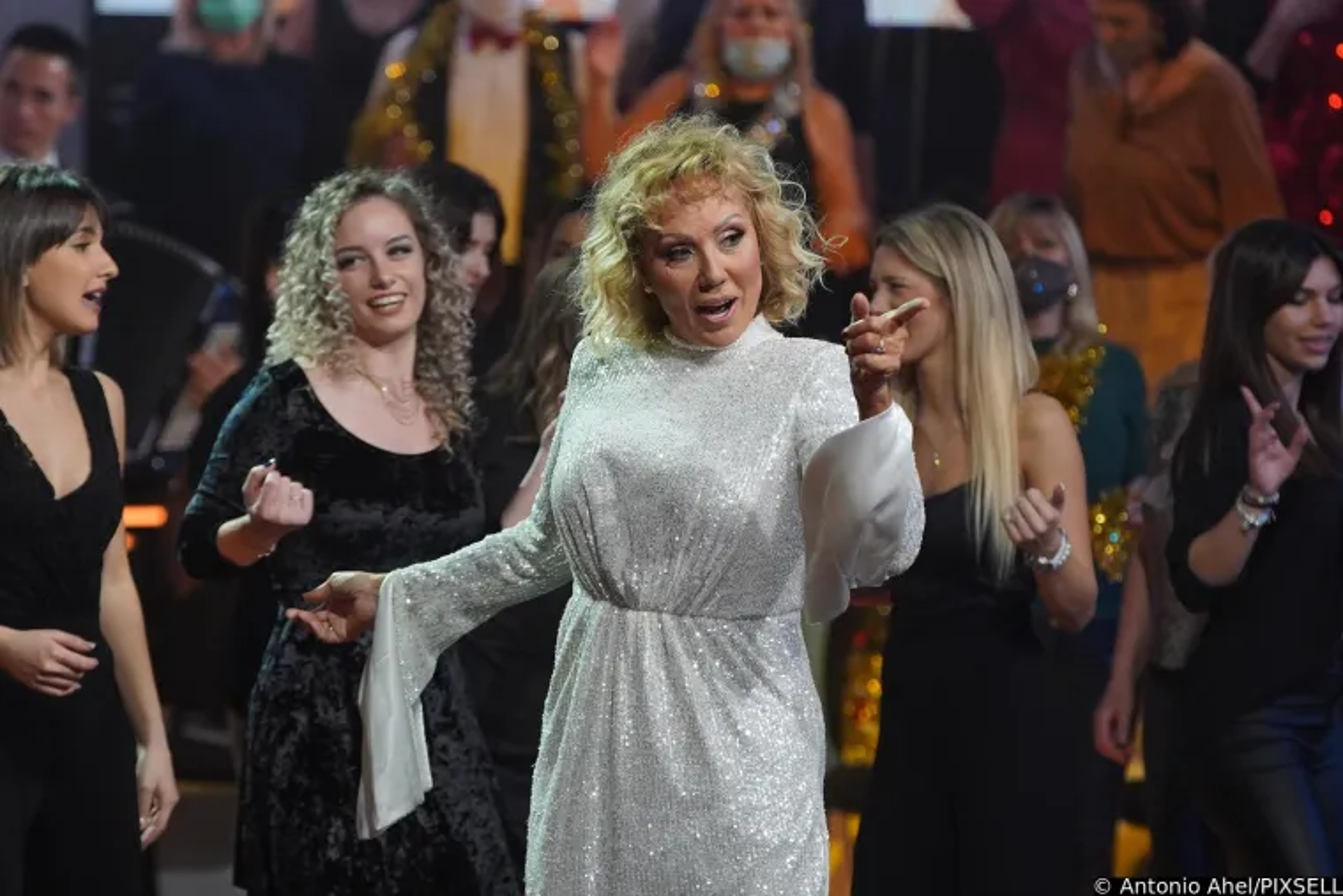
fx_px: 10186
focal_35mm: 273
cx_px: 672
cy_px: 448
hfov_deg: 7.5
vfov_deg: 5.0
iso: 2000
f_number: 4
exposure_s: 1/500
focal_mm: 182
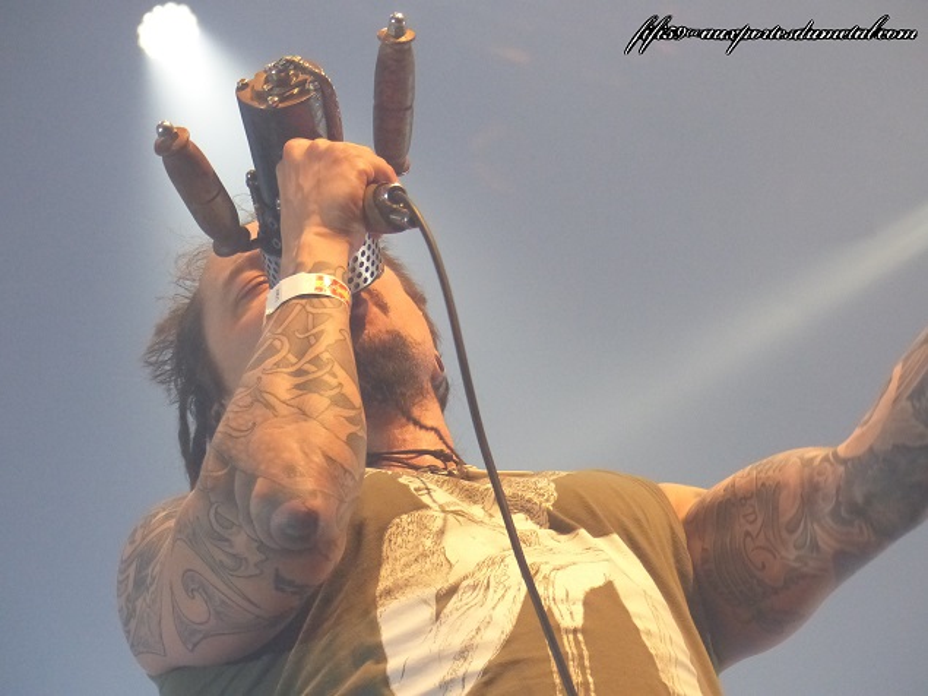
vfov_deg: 9.4
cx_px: 464
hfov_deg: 12.6
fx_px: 4208
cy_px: 348
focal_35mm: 157
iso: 800
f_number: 2.8
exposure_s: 1/100
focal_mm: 28.3
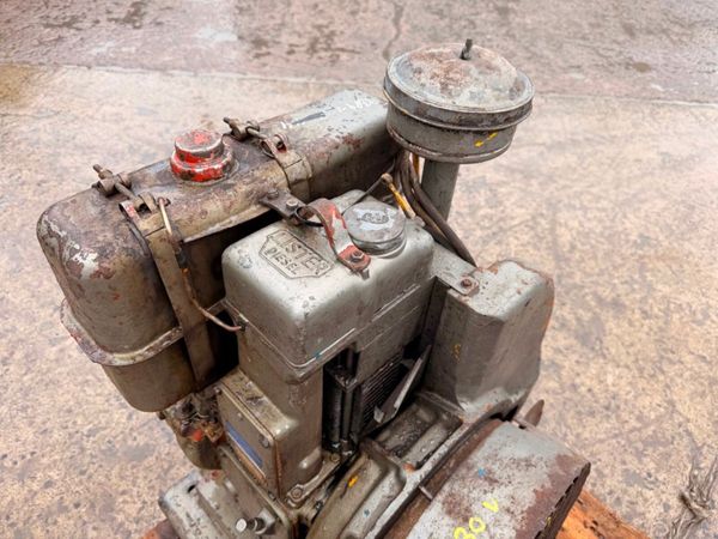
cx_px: 359
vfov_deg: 56.8
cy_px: 270
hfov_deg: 71.6
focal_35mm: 24
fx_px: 498
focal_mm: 6.76
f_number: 1.78
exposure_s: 1/551
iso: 80
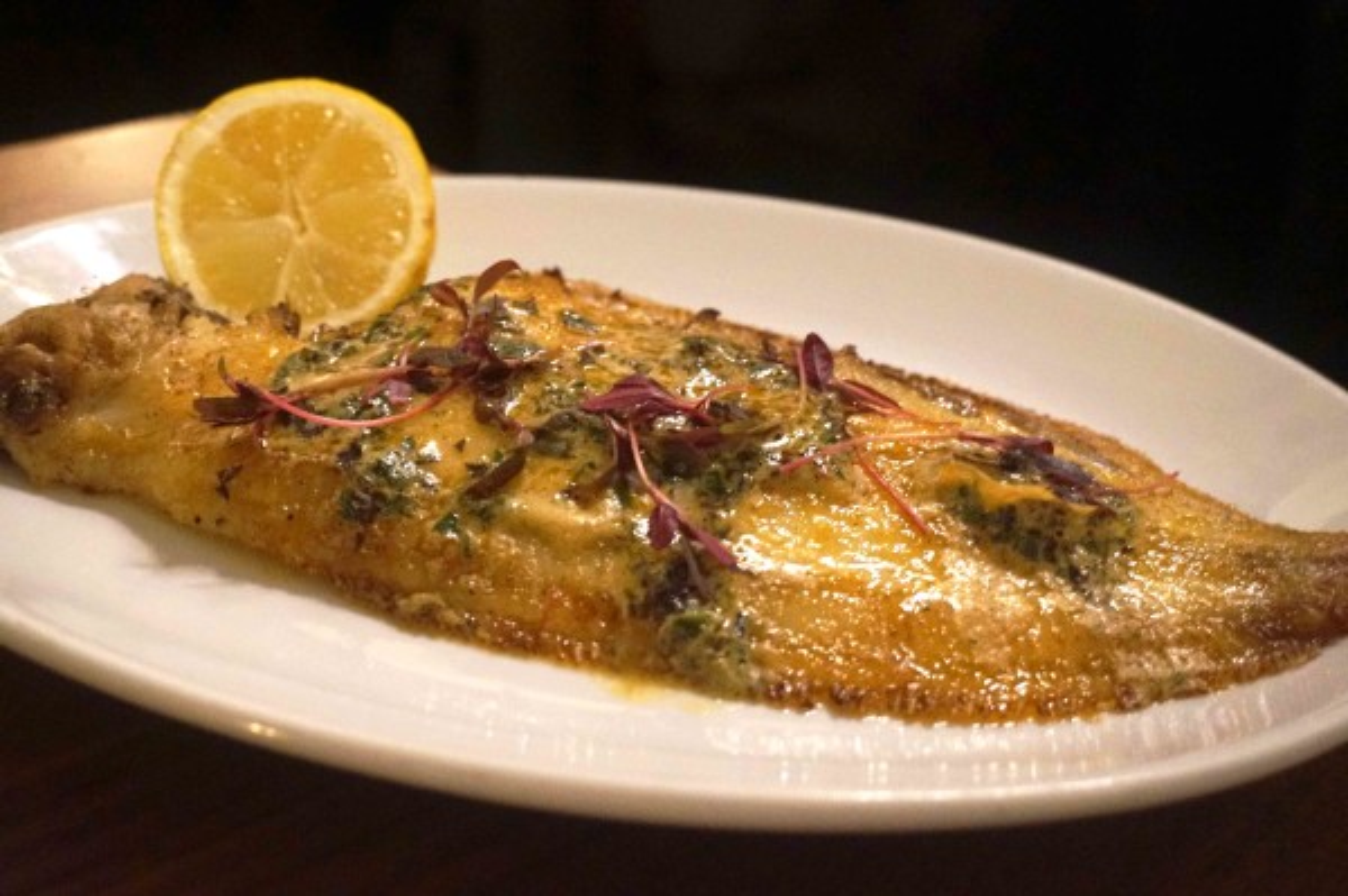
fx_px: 1852
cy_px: 448
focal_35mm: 50
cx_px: 674
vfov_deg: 27.2
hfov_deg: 40.0
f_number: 5
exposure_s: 1/5
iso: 3200
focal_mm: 33
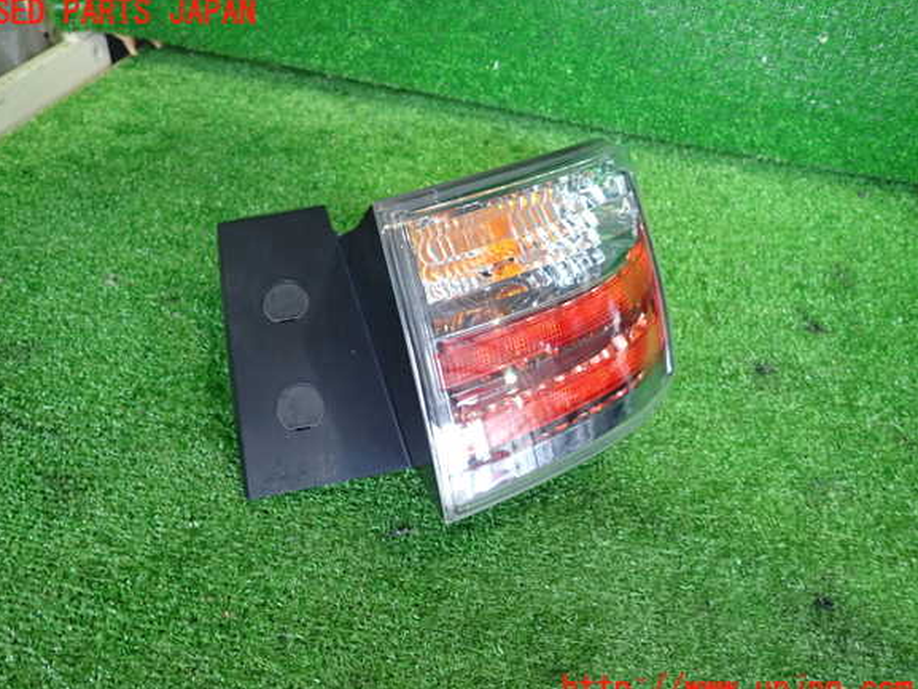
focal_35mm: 26
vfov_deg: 53.1
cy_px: 352
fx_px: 690
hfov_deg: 67.3
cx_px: 444
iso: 250
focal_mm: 4.5
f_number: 2
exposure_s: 1/30
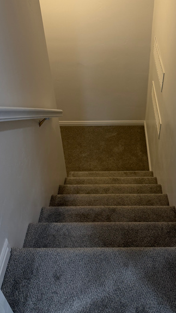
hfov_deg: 33.4
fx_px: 290
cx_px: 120
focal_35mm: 35
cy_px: 128
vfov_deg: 56.3
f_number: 1.78
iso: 125
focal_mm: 6.76
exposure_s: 1/60
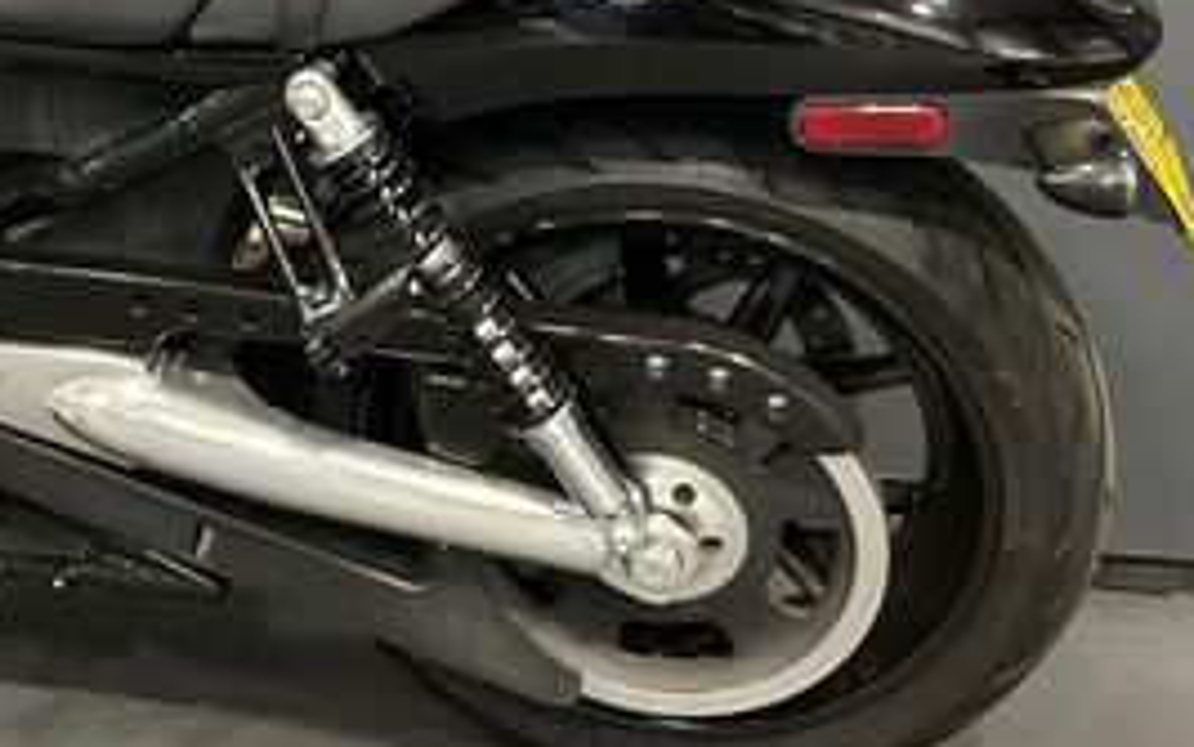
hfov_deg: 29.0
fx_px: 2148
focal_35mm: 66
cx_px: -18
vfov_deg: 19.2
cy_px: 13
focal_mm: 5.7
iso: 500
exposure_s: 1/60
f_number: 1.5
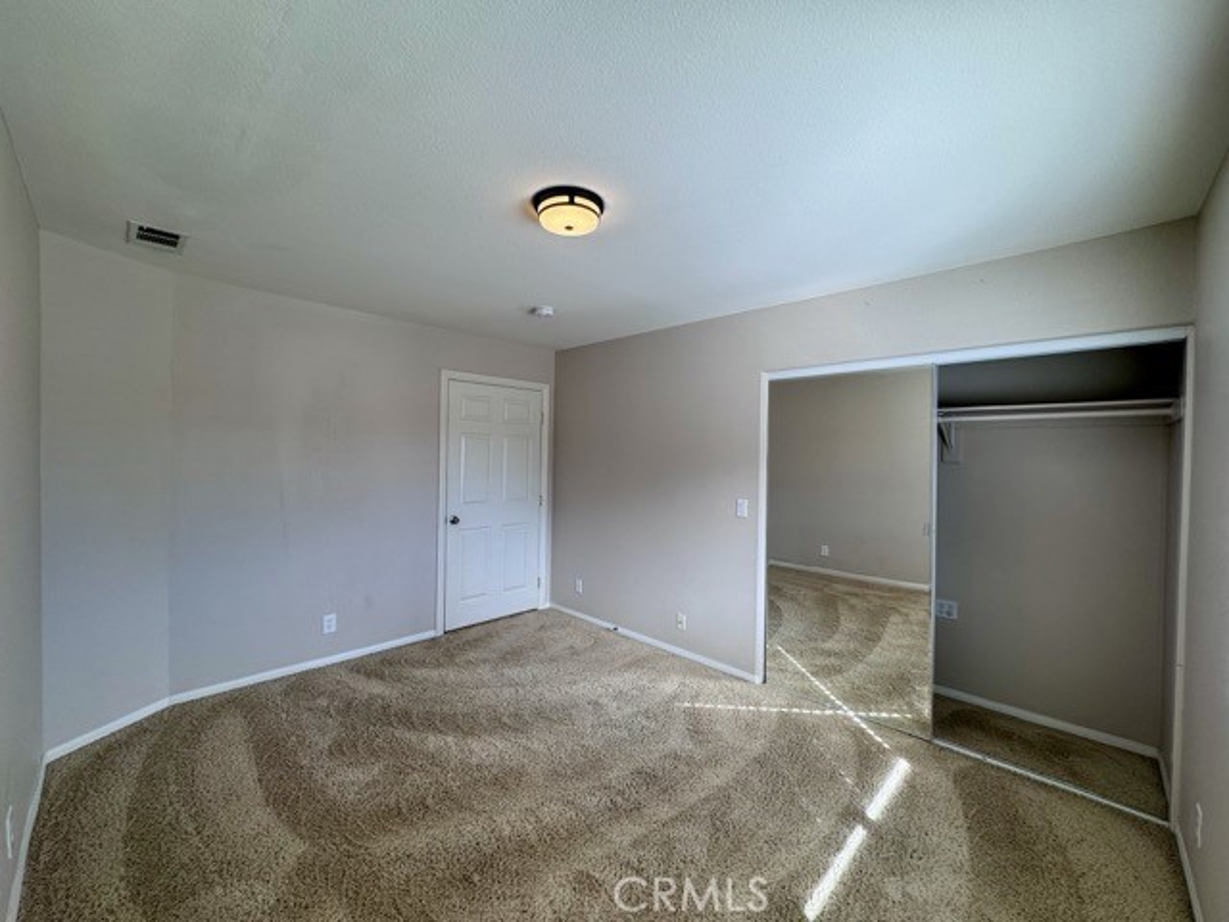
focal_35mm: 14
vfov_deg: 85.7
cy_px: 461
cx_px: 614
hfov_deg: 102.1
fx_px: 497
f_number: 2.2
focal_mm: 2.22
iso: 40
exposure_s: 1/134
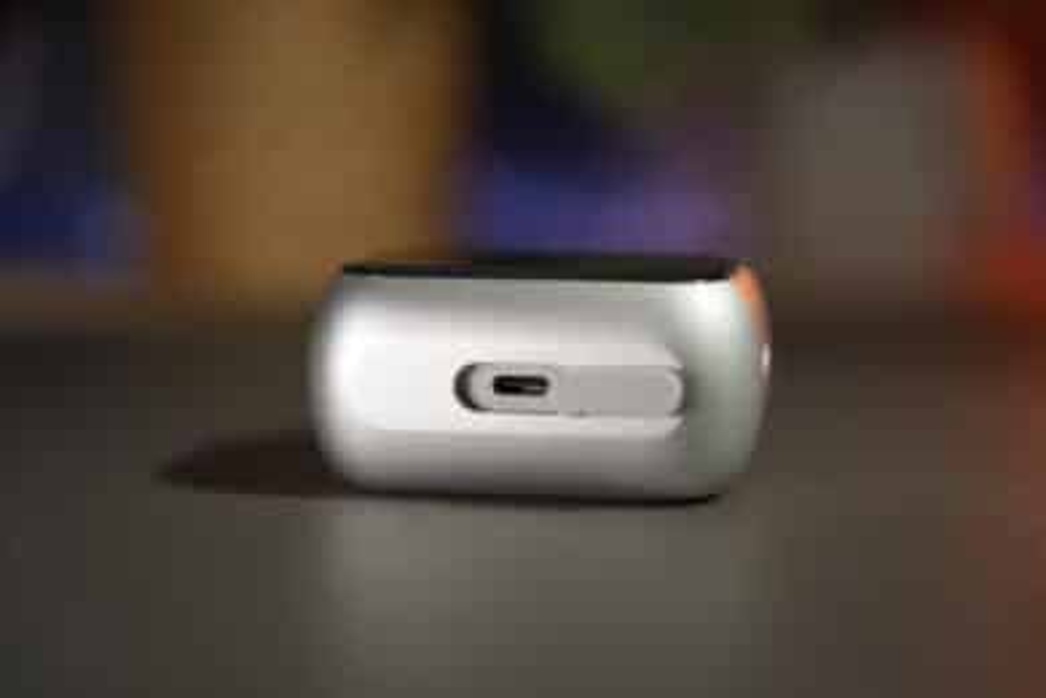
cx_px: 523
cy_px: 349
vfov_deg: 19.5
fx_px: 2034
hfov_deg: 28.8
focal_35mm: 70
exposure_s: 1/125
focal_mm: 70
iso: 100
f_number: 2.8
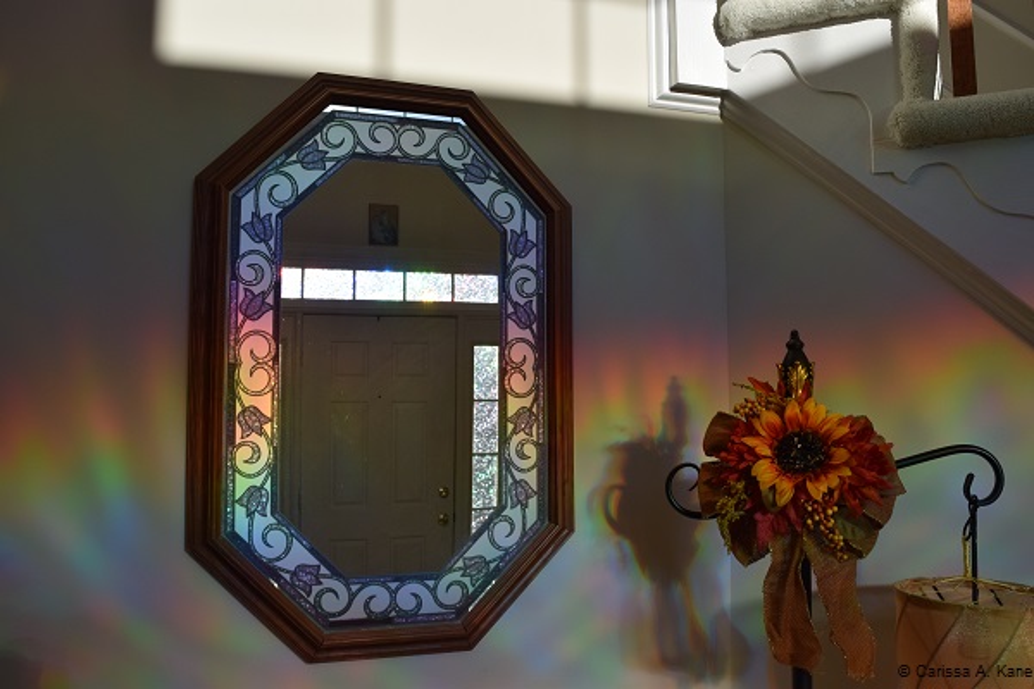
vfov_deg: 40.0
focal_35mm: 33
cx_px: 517
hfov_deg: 57.2
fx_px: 948
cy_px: 344
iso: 400
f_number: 7.1
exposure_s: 1/2000
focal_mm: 22
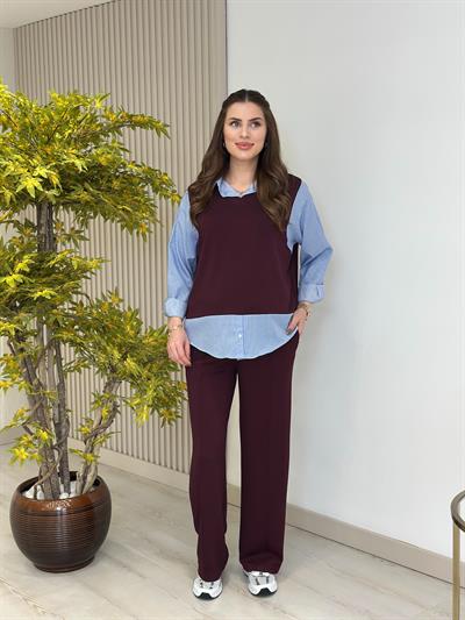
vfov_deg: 39.6
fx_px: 859
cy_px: 310
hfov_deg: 30.3
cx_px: 232
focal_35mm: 48
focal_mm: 6.86
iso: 80
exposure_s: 1/219
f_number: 1.78
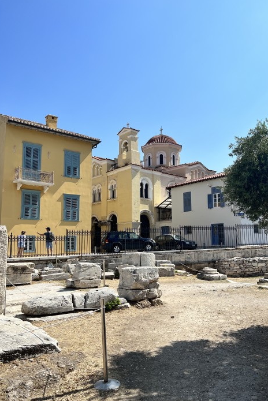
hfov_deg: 46.3
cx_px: 152
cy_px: 206
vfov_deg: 65.4
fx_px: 312
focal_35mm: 28
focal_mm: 5.7
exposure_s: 1/6579
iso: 50
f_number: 1.5
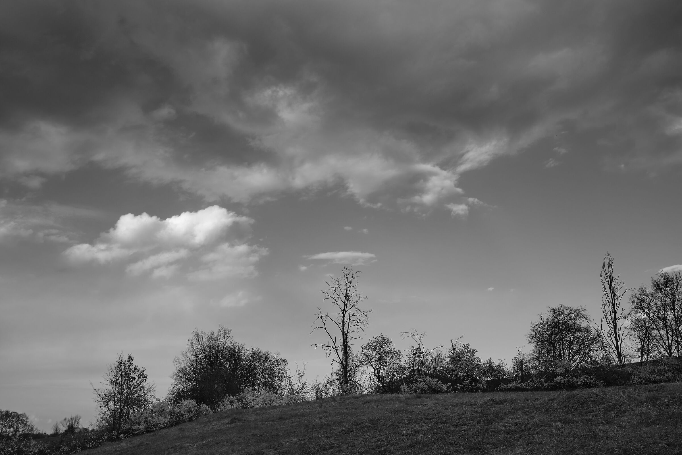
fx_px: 663
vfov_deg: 37.9
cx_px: 341
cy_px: 228
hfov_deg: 54.4
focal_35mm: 35
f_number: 8
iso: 200
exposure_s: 1/300
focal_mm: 23
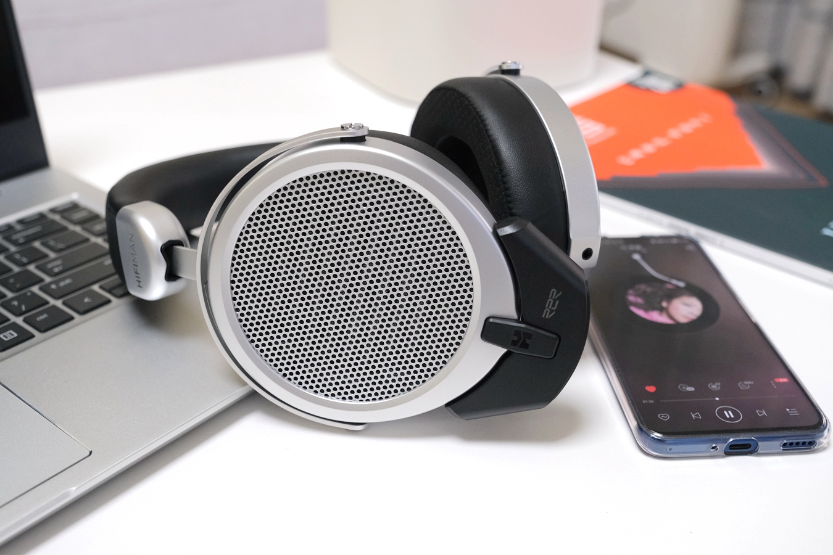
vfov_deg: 35.9
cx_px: 416
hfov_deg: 51.9
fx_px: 856
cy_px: 278
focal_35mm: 37
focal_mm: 24.9
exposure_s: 1/100
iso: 2000
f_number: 3.6
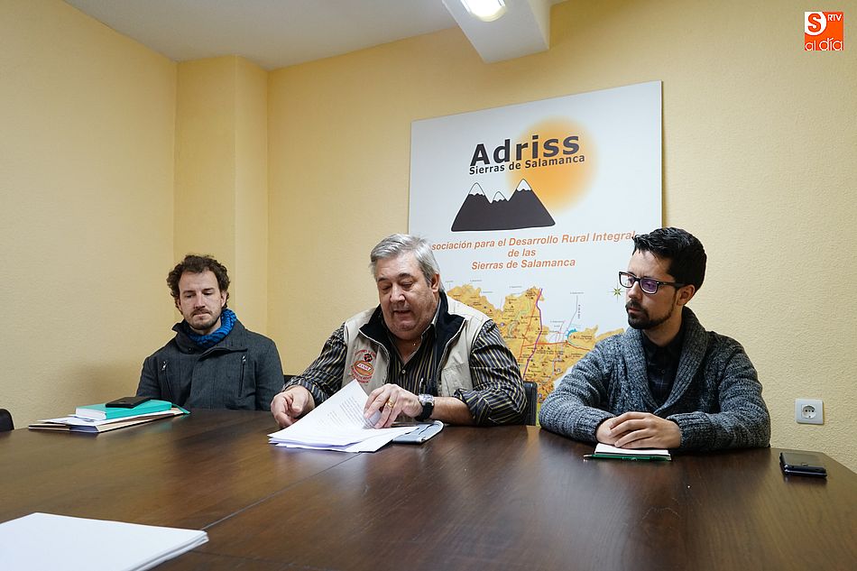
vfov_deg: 43.6
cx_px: 428
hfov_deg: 61.9
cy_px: 286
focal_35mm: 30
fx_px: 714
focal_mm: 30
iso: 1600
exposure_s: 1/80
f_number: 4.5
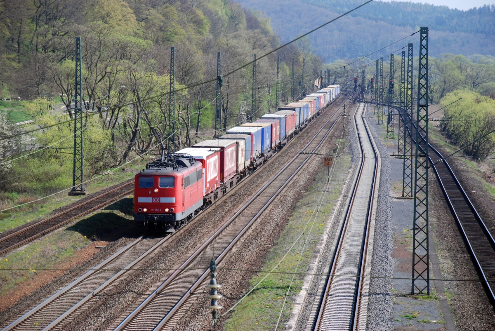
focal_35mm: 158
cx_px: 248
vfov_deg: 8.7
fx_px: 2168
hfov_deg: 13.0
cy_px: 166
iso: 400
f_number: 7.1
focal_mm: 105
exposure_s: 1/500
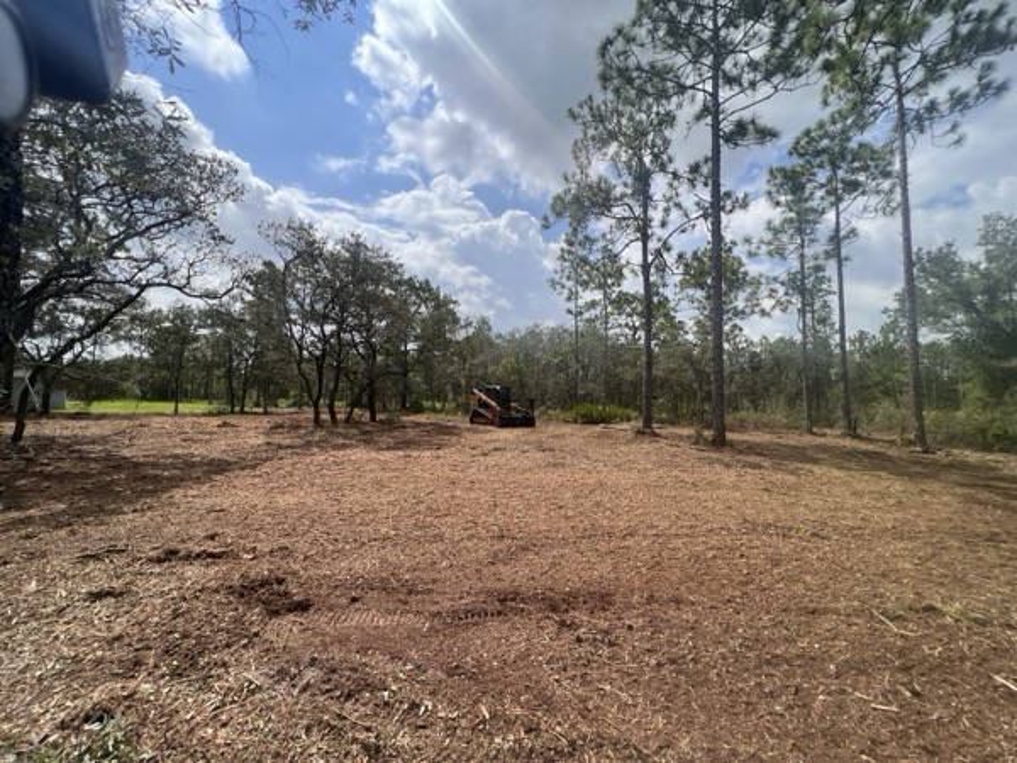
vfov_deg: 89.9
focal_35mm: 13
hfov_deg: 106.2
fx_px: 382
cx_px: 508
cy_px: 382
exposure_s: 1/2016
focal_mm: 1.57
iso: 32
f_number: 1.8
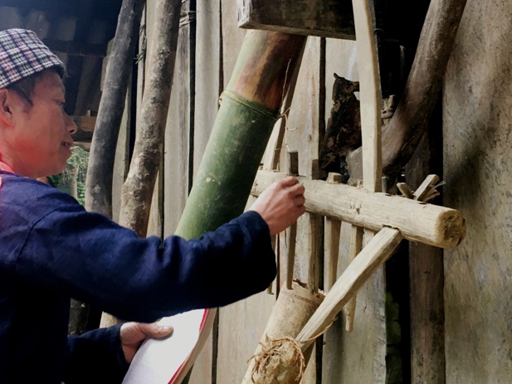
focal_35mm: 47
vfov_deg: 30.8
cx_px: 294
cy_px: 146
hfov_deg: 40.3
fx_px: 695
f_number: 2.2
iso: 100
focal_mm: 4.15
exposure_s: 1/33
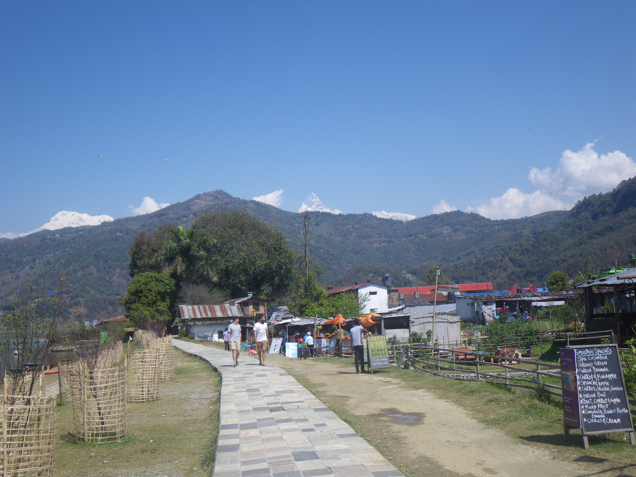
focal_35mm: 34
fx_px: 625
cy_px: 238
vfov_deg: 41.8
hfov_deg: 54.0
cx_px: 318
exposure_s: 1/320
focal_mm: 6.1
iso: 50
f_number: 4.6
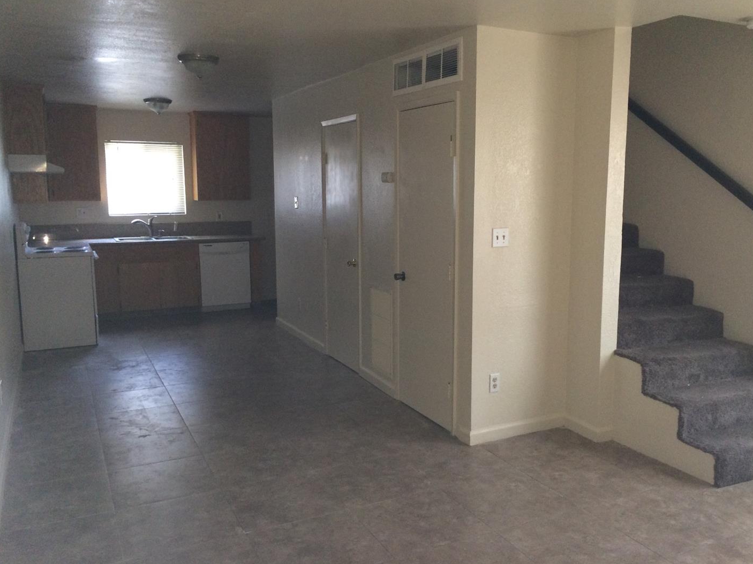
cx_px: 398
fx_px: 696
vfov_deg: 44.1
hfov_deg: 56.8
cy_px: 279
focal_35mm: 32
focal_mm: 4.12
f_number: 2.2
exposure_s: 1/20
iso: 160
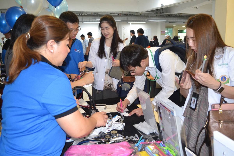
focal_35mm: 30
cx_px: 117
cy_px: 78
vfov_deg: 43.6
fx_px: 195
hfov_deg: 61.9
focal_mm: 20
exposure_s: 1/60
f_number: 3.8
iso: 2000
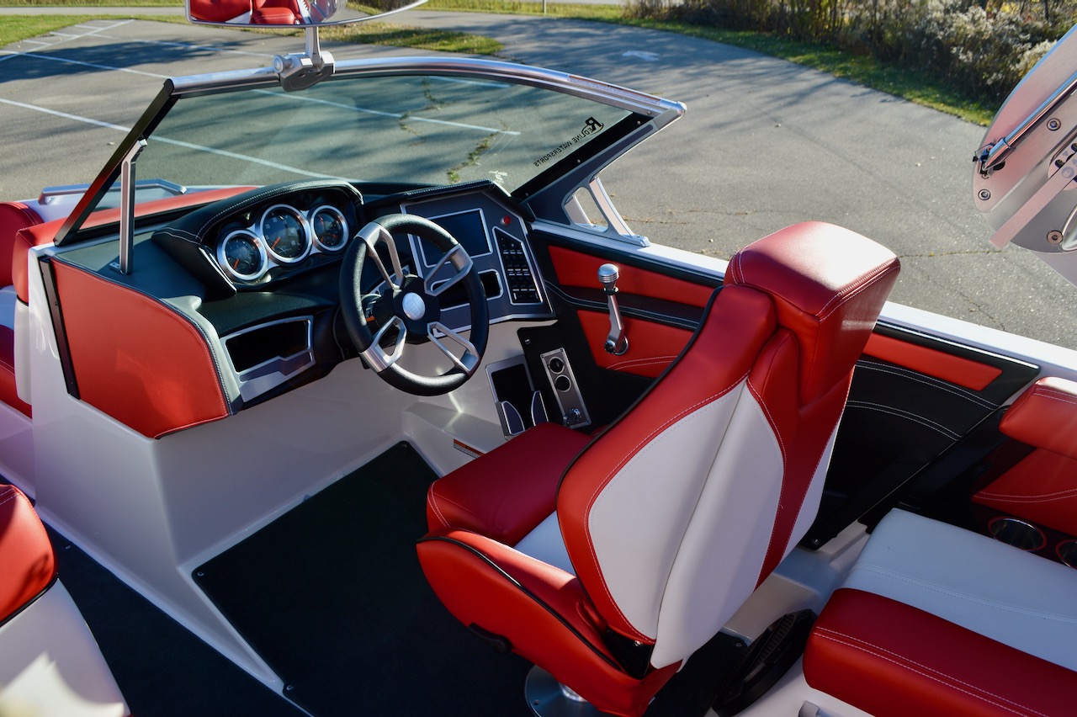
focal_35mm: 27
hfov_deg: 67.4
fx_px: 807
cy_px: 358
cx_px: 538
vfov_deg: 47.9
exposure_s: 1/160
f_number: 6.3
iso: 100
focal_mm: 18
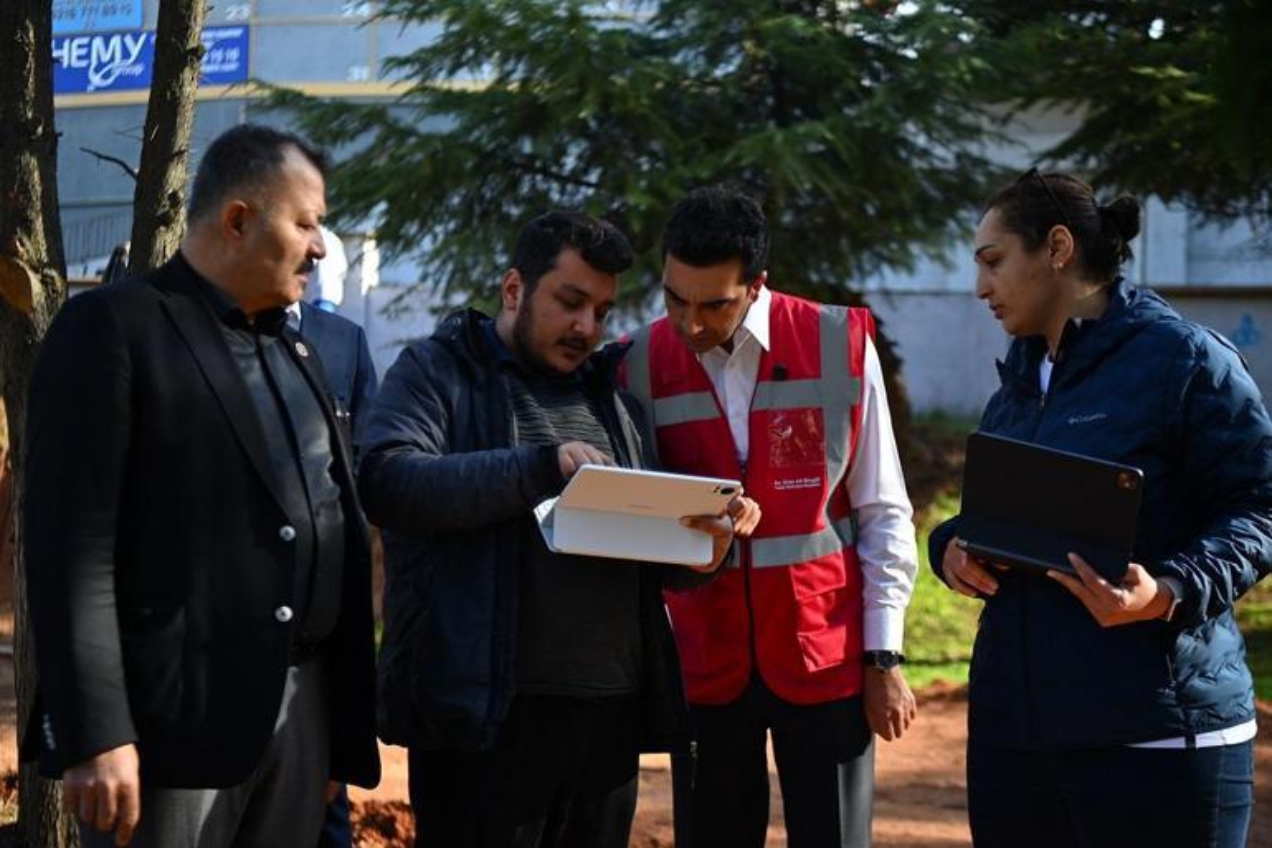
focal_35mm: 56
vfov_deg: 24.2
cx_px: 636
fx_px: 1978
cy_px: 424
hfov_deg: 35.6
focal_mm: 56
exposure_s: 1/1000
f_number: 2.8
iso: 250
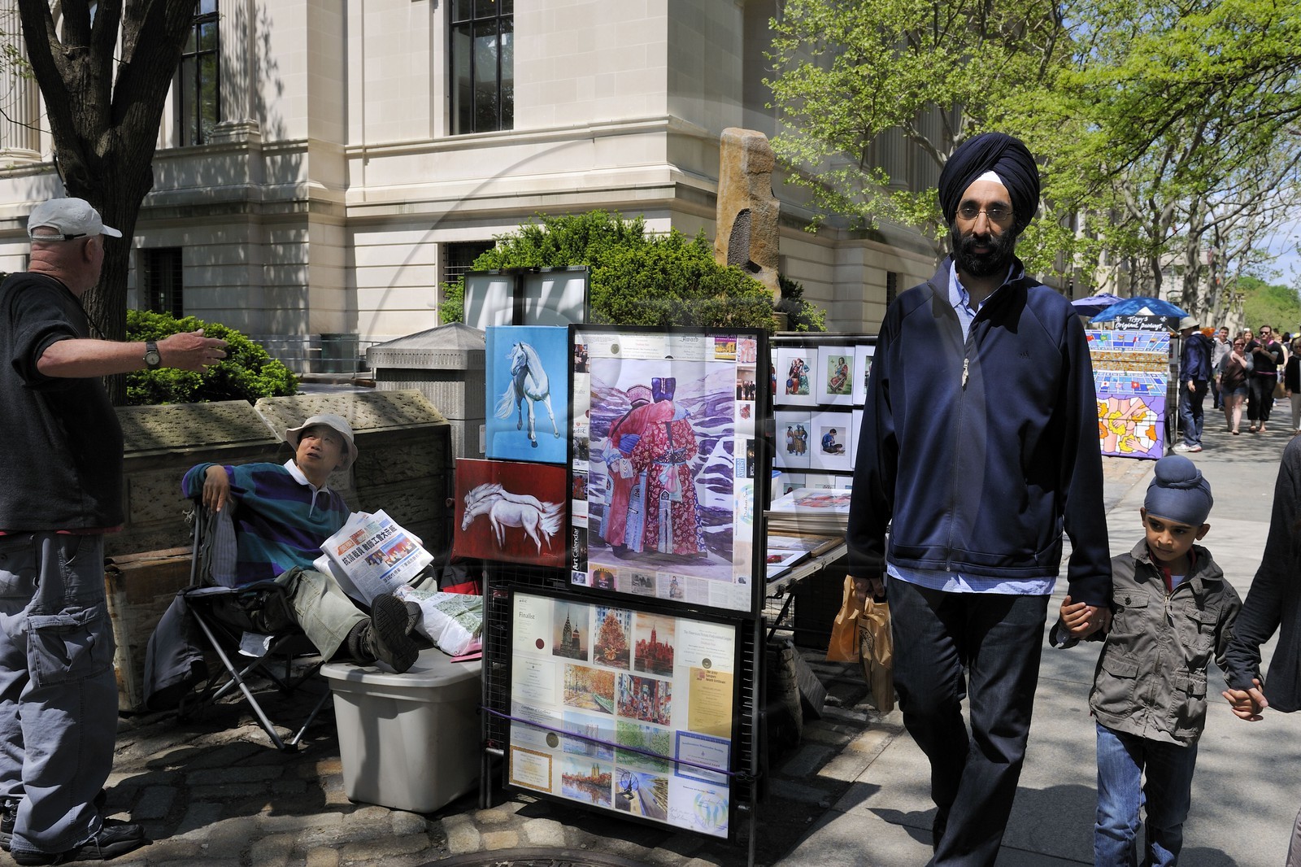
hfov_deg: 60.3
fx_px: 1120
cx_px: 650
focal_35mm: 31
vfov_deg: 42.3
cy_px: 434
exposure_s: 1/250
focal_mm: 31
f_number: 10
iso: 200
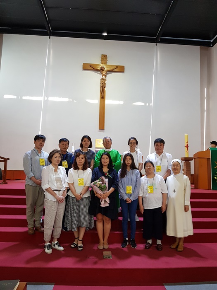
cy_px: 145
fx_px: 217
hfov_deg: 53.1
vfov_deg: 67.3
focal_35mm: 26
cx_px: 108
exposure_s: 1/60
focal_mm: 4.3
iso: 200
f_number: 1.7
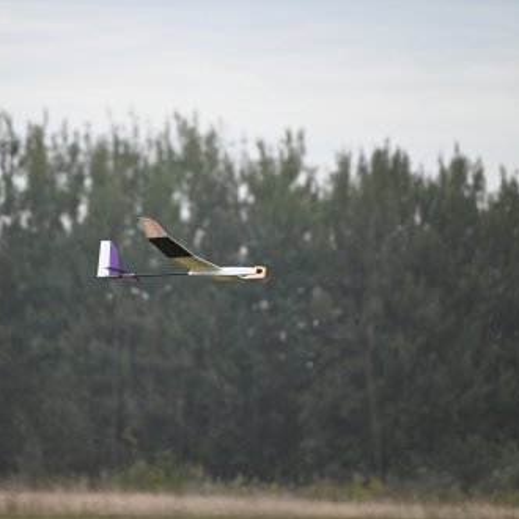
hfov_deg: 3.4
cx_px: 175
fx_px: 8702
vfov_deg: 3.4
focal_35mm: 513
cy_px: 260
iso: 640
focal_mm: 400
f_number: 6.3
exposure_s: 1/400
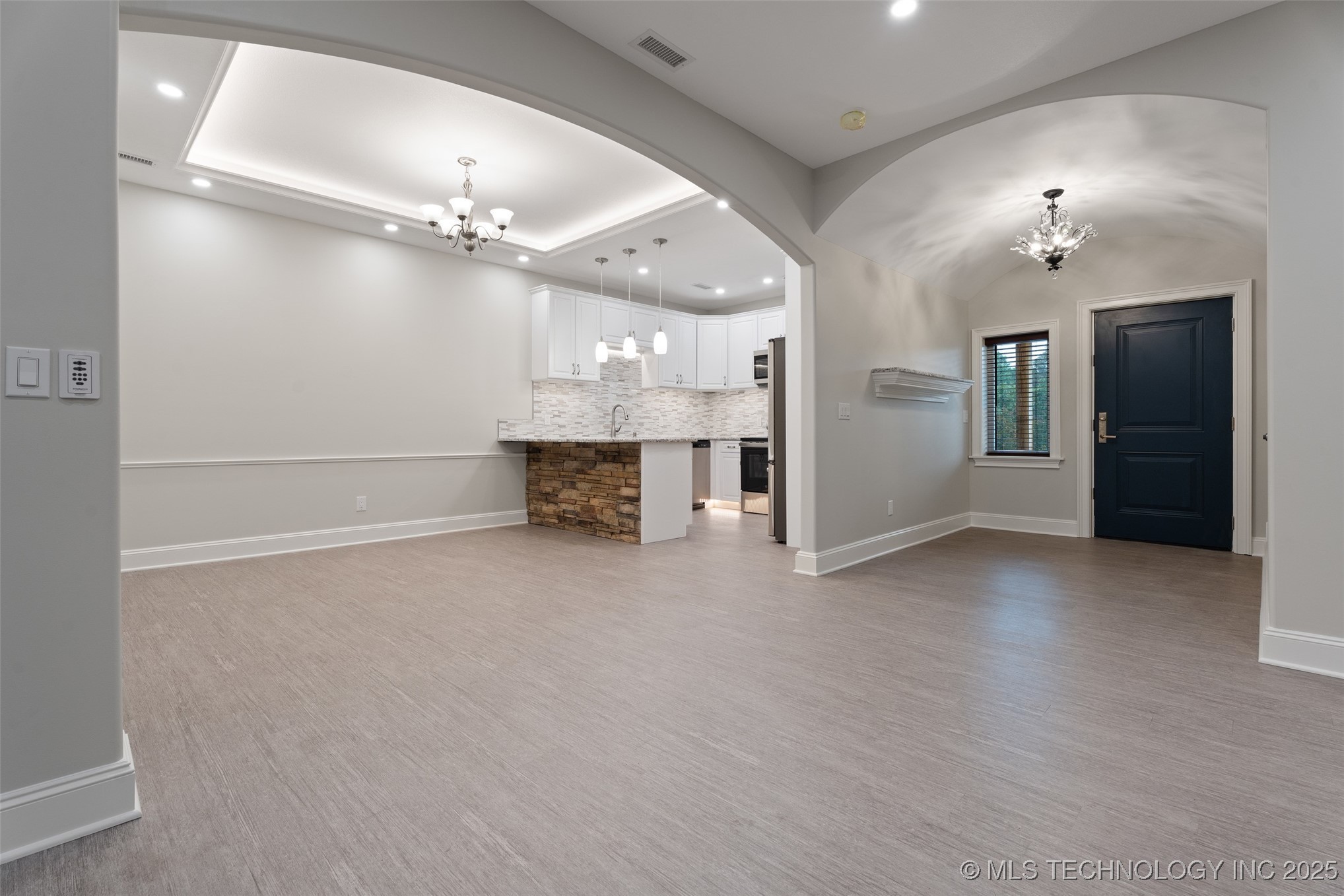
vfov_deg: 73.7
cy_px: 448
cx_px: 672
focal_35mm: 16
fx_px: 597
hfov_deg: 96.7
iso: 200
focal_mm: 16
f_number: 9
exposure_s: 1/5
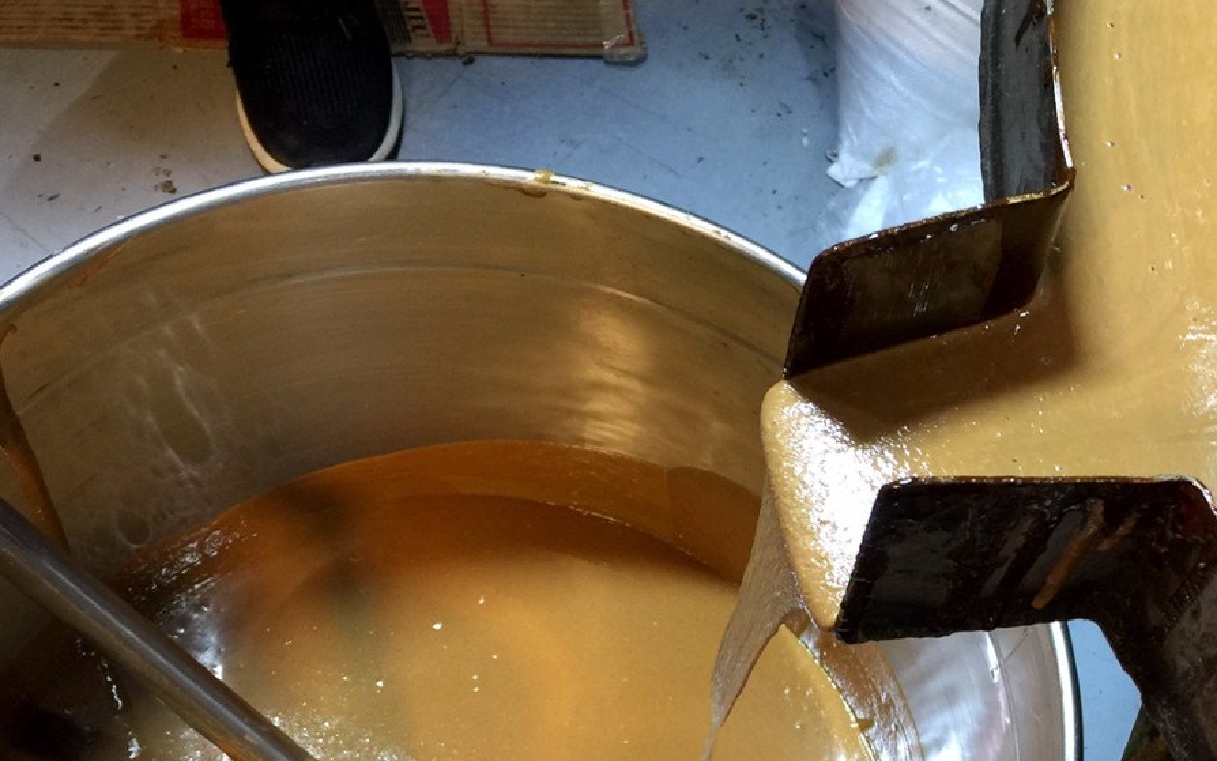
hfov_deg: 35.7
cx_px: 968
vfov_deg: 23.1
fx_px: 1824
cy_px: 649
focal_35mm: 55
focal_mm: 4.15
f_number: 2.2
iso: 40
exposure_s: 1/17
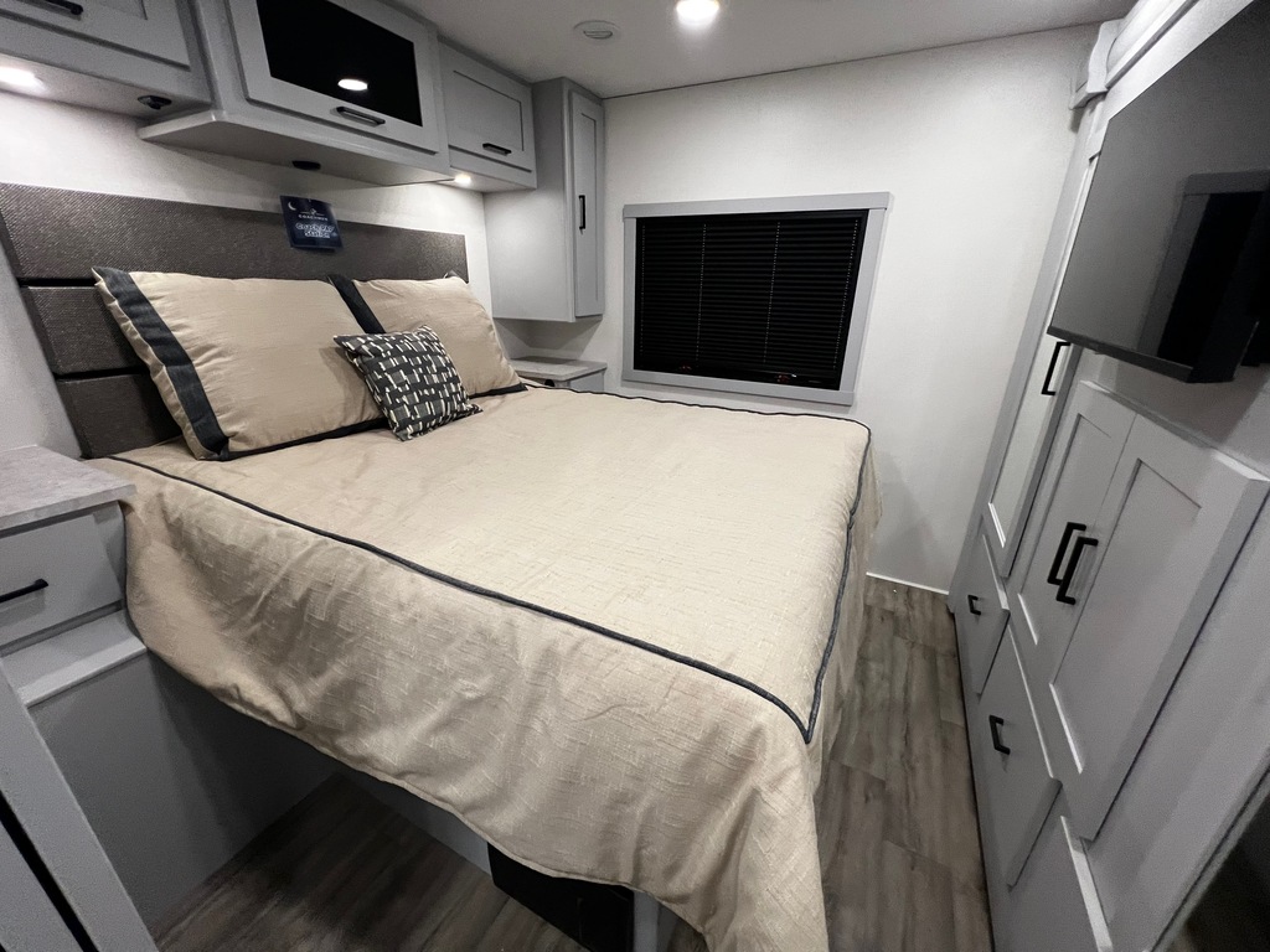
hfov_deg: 106.2
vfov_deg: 89.9
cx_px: 635
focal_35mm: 13
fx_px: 477
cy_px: 476
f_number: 1.8
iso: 250
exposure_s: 1/96
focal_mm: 1.57
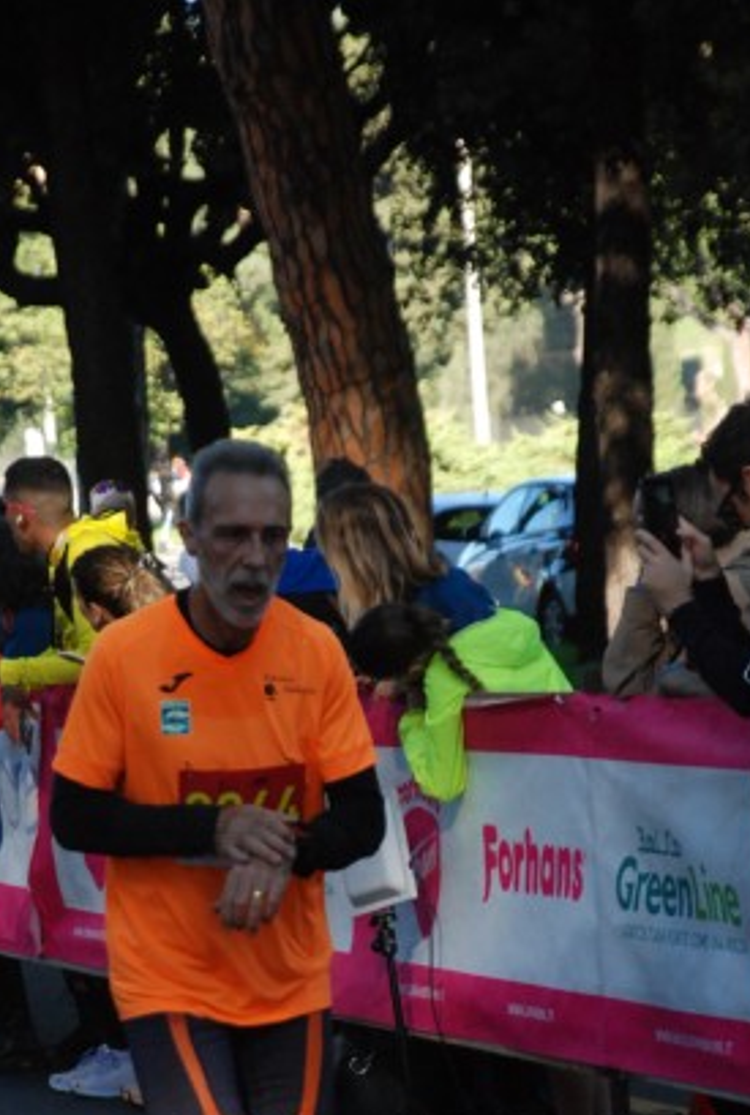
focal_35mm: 110
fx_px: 3417
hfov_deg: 12.5
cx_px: 329
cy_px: 815
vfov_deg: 18.4
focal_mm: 50
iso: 1000
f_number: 5
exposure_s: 1/500
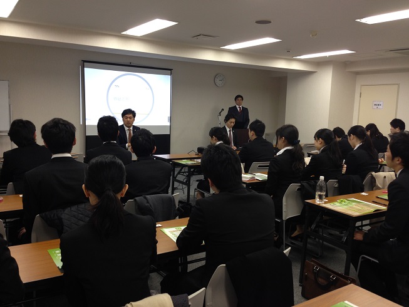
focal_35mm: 33
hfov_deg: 55.3
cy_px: 154
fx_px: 390
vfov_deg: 43.0
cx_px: 204
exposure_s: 1/20
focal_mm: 4.12
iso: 50
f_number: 2.4
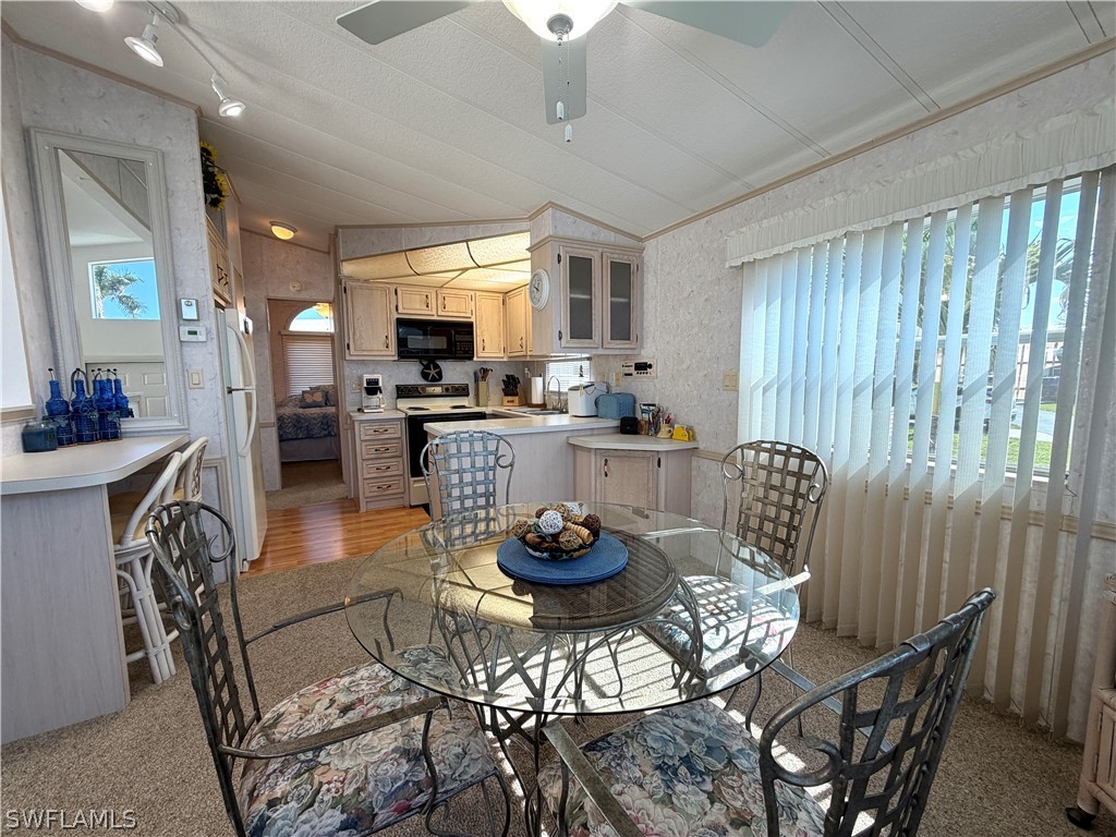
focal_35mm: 14
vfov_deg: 85.7
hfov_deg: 102.1
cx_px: 558
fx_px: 451
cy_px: 418
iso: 80
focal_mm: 2.22
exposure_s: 1/120
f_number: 2.2
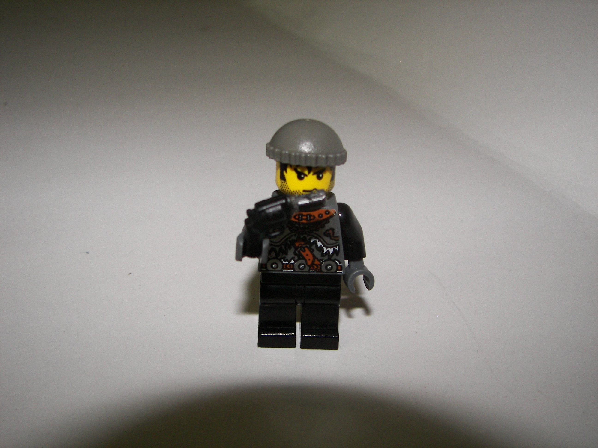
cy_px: 224
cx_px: 299
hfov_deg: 51.4
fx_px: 622
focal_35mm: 36
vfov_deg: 39.7
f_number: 2.8
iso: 100
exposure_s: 1/30
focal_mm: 6
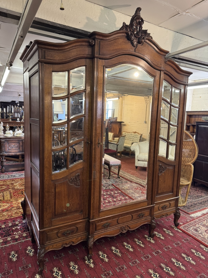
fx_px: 192
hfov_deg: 56.8
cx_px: 104
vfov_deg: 71.6
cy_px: 139
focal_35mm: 24
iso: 250
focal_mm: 6.76
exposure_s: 1/50
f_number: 1.78
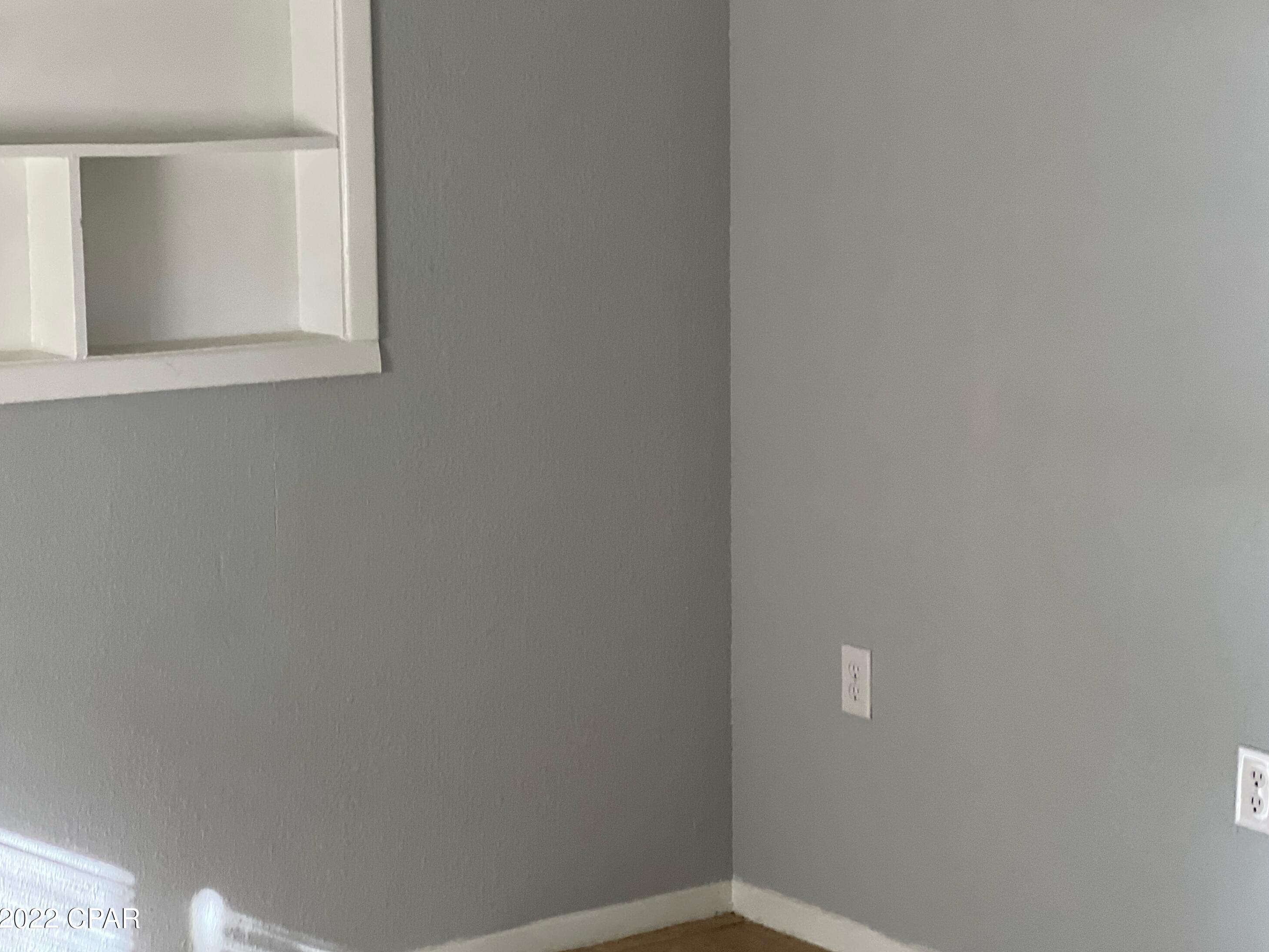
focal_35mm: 79
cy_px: 475
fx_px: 2896
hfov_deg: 24.7
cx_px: 627
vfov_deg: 18.7
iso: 160
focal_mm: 9
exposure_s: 1/40
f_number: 2.8
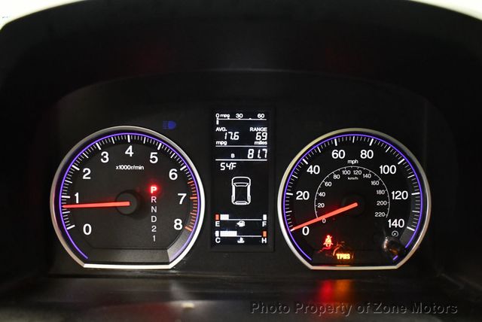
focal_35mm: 36
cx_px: 241
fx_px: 482
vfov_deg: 36.9
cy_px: 161
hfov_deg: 53.1
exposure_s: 1/60
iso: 3600
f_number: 3.5
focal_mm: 18
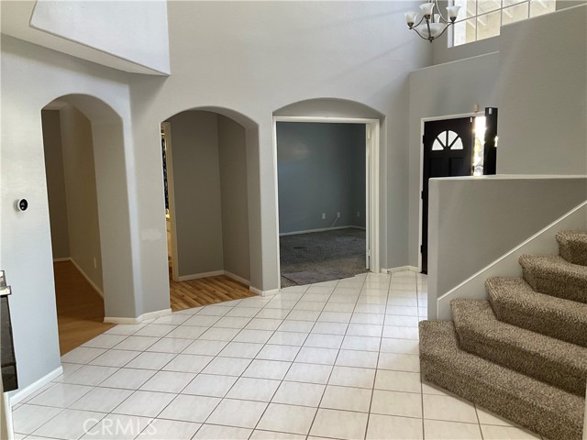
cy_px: 220
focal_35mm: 29
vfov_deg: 48.2
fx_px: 492
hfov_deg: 61.7
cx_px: 294
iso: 80
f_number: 1.8
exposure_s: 1/60
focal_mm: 3
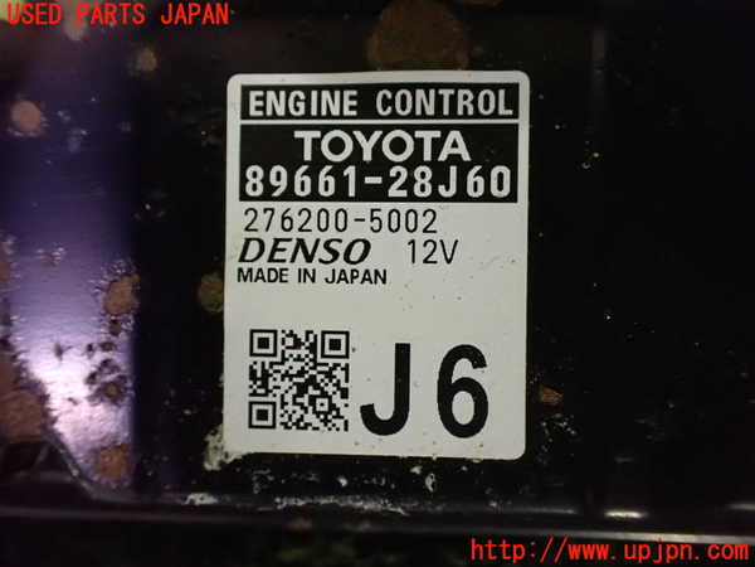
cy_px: 284
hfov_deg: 60.0
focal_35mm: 30
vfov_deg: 46.8
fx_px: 654
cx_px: 378
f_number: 2.3
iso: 1600
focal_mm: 5.4
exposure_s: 1/25
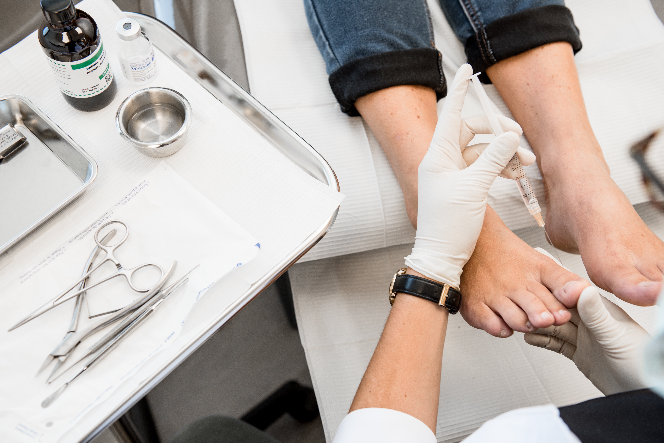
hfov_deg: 41.1
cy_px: 222
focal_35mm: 48
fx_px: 886
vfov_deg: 28.1
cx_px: 332
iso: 320
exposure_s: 1/100
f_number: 4.5
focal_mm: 48
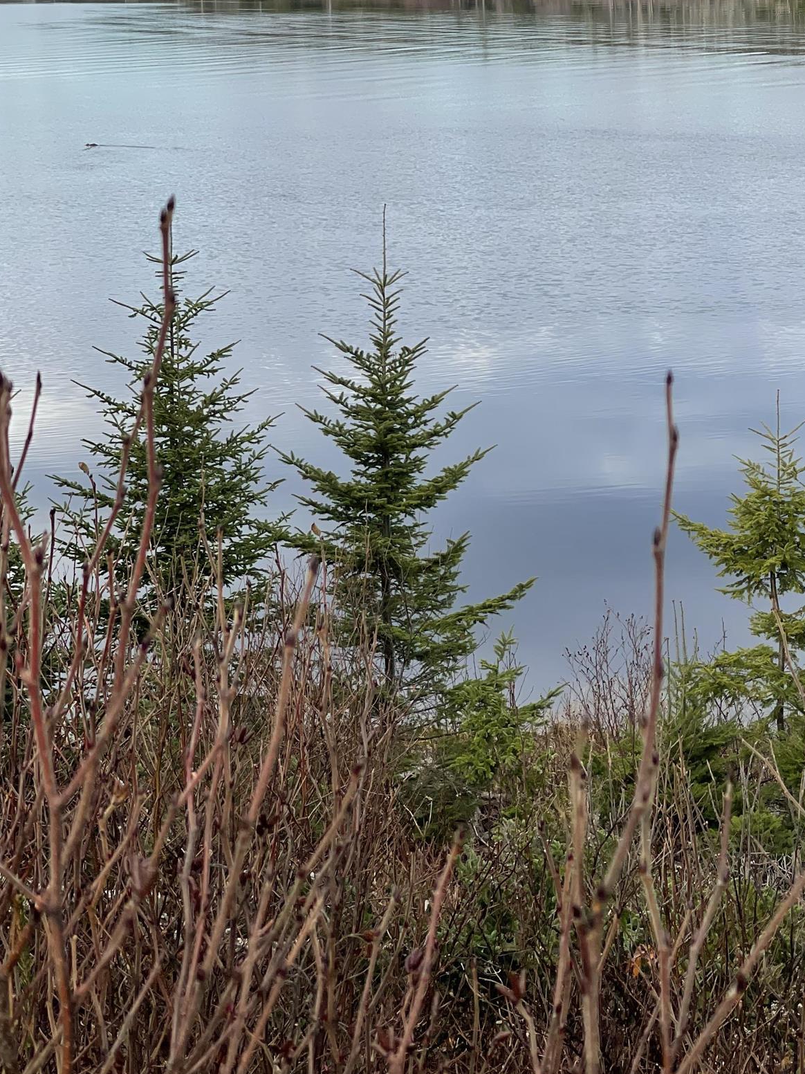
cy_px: 282
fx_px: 2946
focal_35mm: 95
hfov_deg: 15.5
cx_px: 582
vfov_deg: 20.5
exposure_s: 1/459
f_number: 2.2
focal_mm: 7.5
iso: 20
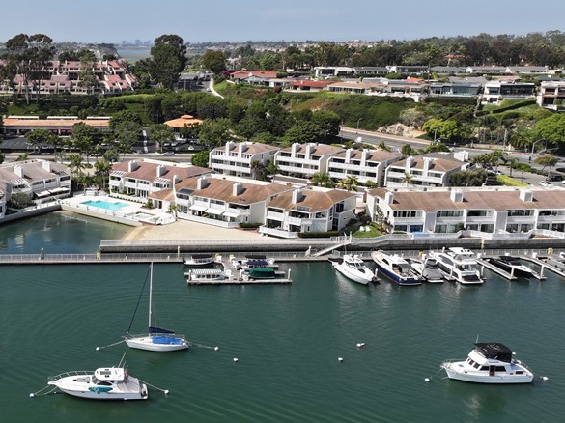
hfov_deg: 42.6
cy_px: 197
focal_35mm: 42
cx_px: 106
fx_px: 685
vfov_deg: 34.3
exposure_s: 1/120
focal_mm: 12.29
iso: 100
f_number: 2.8
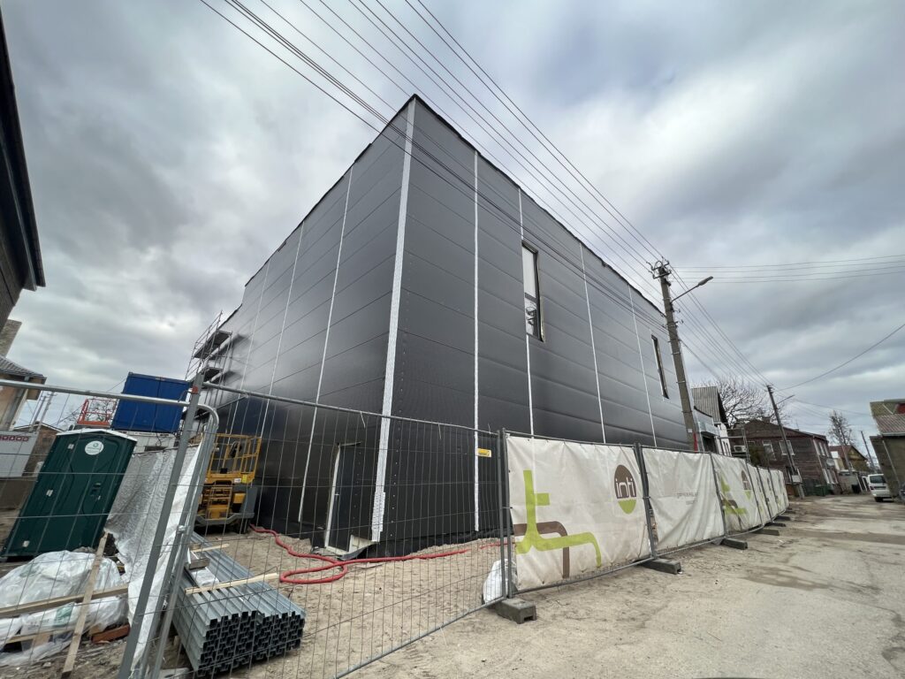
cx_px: 452
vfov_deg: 89.9
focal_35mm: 13
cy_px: 340
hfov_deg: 106.2
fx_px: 340
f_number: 1.8
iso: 32
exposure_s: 1/262
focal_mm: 1.57
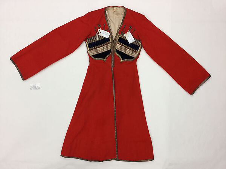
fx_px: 202
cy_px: 84
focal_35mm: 31
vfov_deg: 45.4
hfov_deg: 58.4
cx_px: 113
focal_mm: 3.3
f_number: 2.4
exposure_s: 1/40
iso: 25
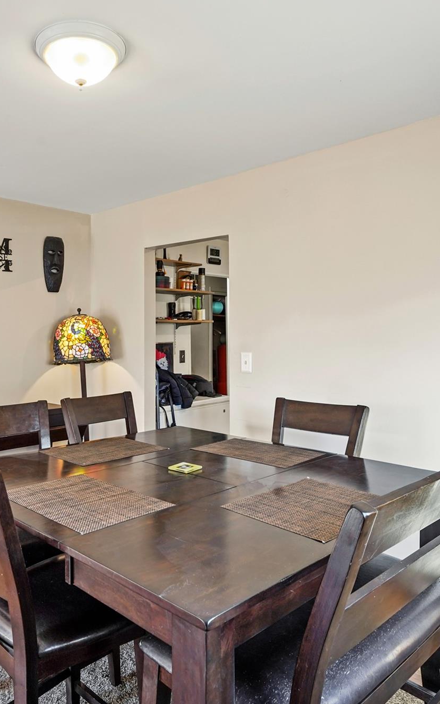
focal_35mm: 25
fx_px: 480
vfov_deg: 72.5
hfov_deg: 48.4
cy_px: 347
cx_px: 145
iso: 400
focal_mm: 16
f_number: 9
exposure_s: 1/5
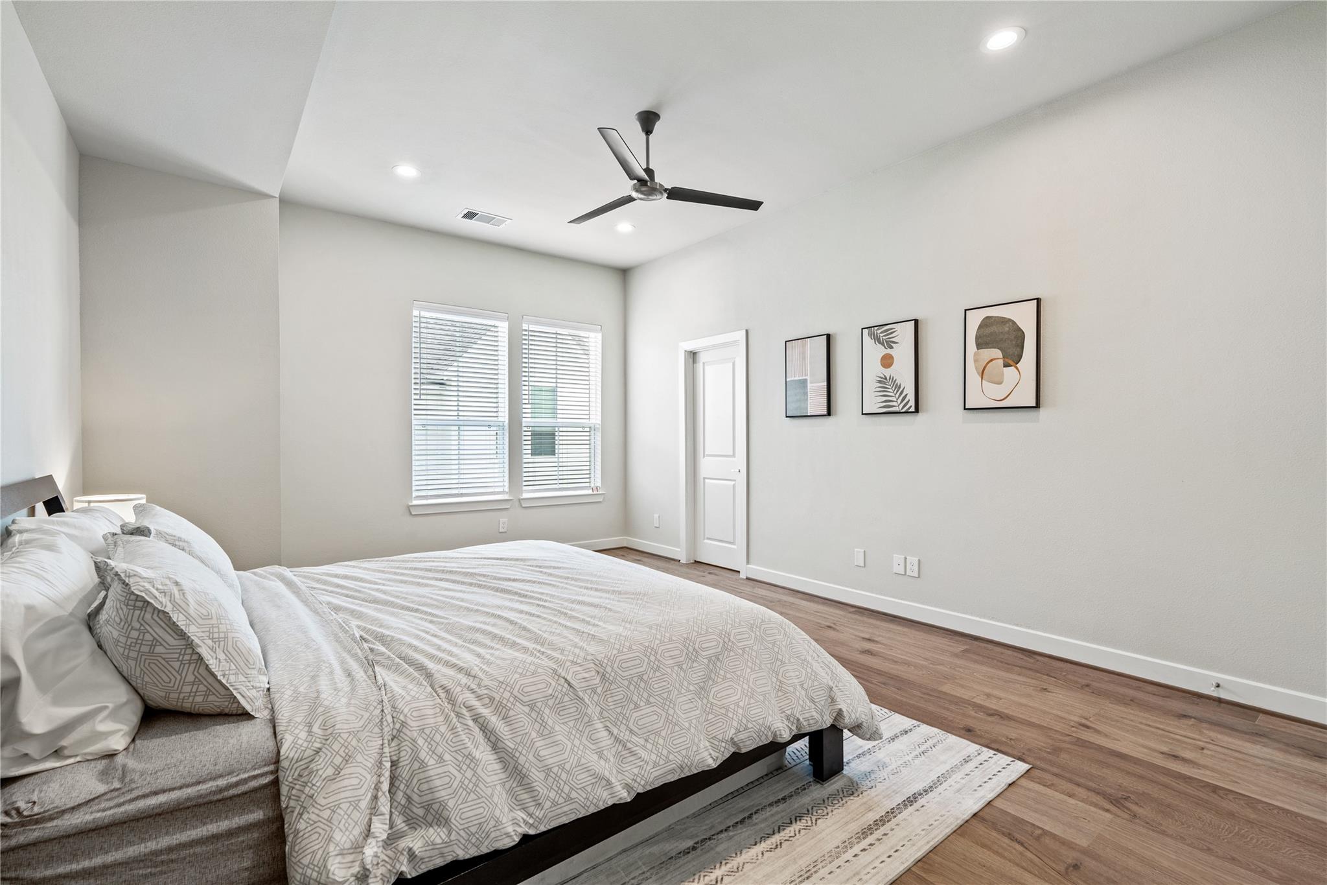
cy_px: 442
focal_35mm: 16
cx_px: 664
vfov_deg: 73.7
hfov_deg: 96.7
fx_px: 590
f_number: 9
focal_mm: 16
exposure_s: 1
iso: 200
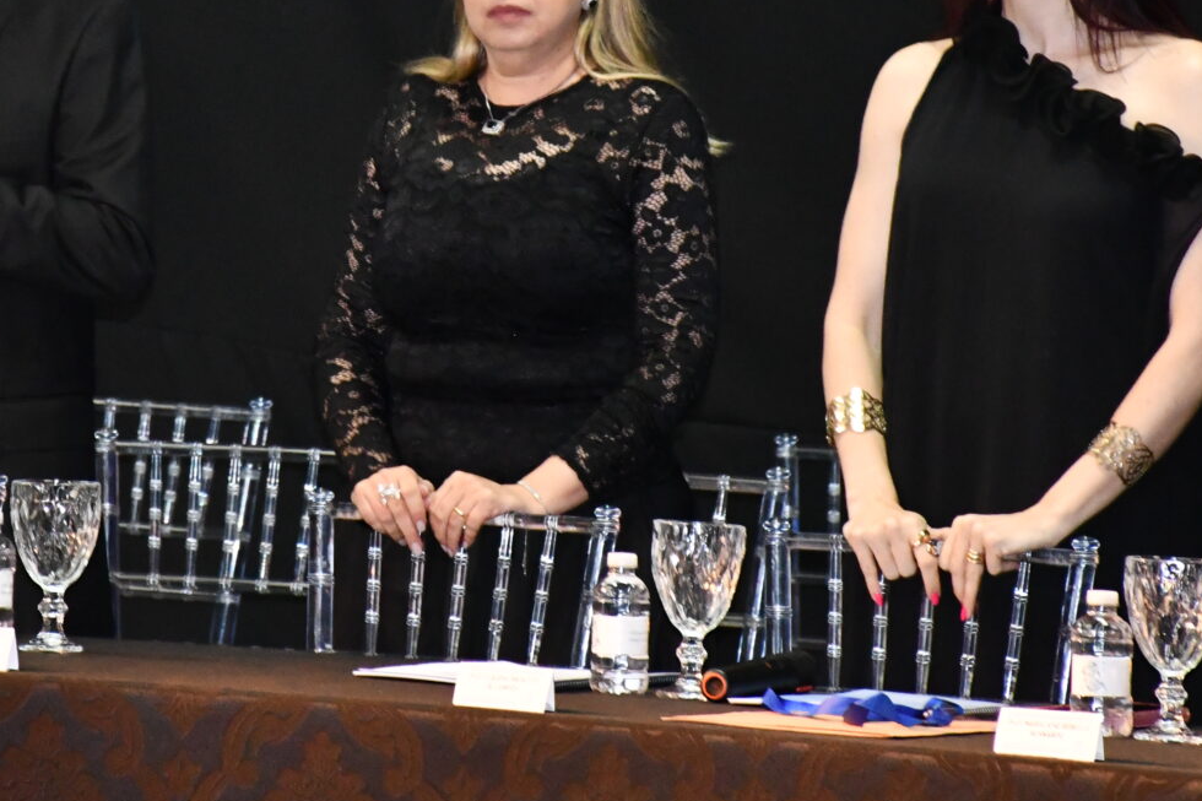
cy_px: 44
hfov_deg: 6.0
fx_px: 11383
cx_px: 275
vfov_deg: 4.0
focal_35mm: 341
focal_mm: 116
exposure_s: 1/60
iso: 5000
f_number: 5.6
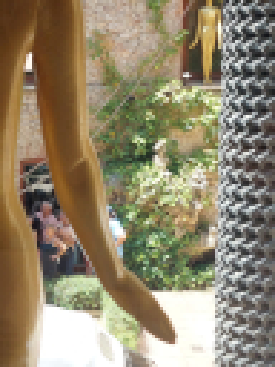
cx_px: -20
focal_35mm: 75
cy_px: 161
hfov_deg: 18.9
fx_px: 794
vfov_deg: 26.0
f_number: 1.8
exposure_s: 1/305
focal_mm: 5.23
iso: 40
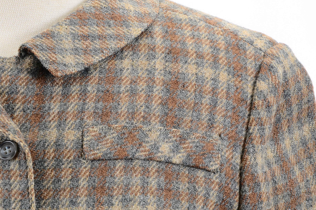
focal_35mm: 183
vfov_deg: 7.5
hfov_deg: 11.3
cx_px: 136
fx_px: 1602
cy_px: 111
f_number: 11
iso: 400
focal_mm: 105
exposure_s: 1/80
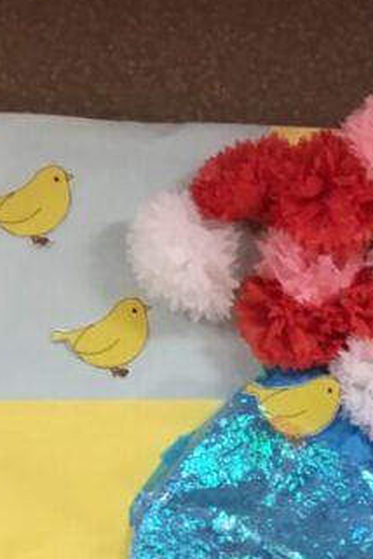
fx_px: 1601
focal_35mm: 103
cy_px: 615
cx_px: 483
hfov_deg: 12.9
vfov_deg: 19.0
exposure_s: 1/33
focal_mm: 3.3
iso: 32
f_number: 2.4
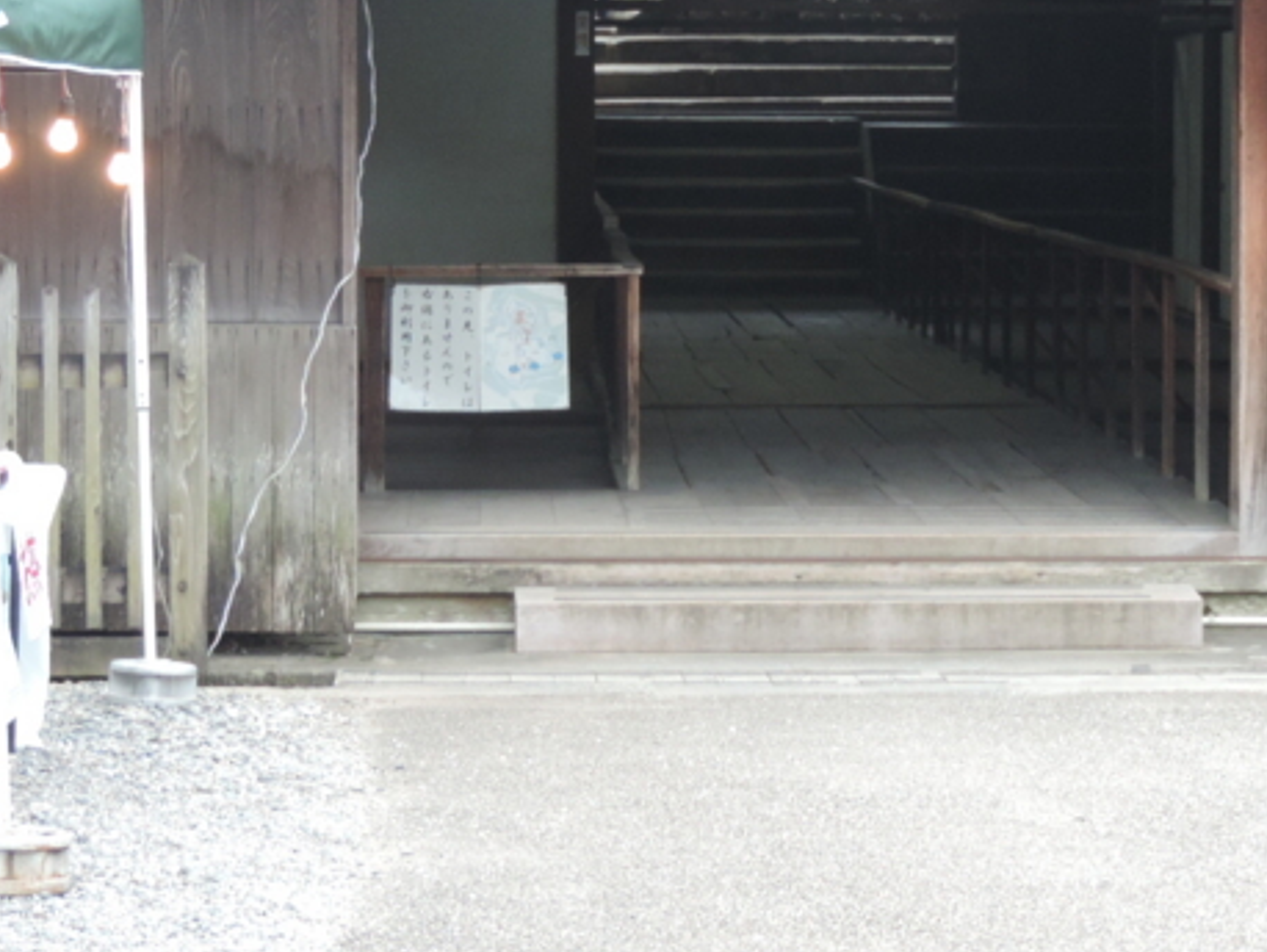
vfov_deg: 11.3
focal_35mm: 131
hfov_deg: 15.0
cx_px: 858
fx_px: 4797
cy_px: 238
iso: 400
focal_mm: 13.3
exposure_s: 1/40
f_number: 3.9
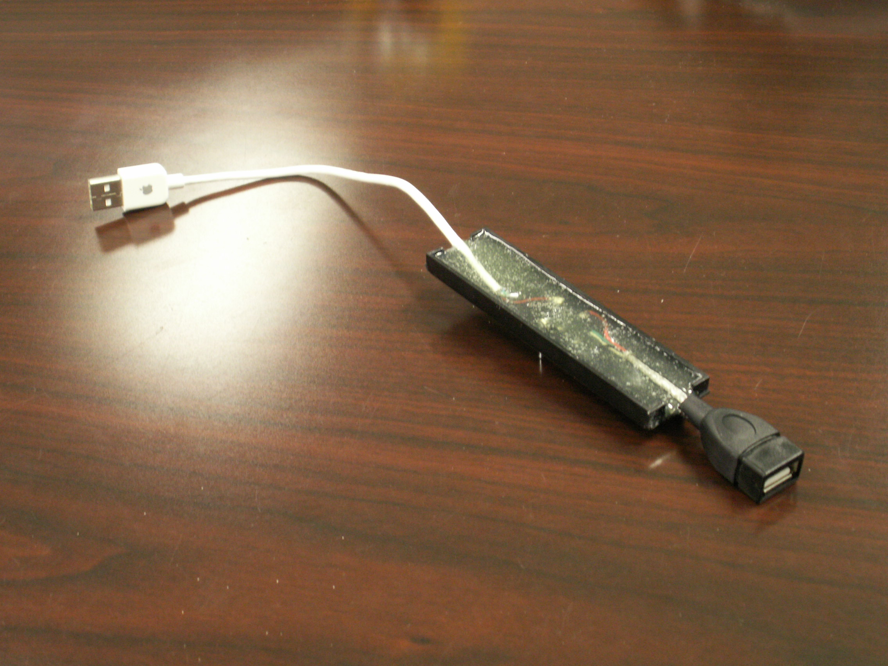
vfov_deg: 28.6
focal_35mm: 51
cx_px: 444
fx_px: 1308
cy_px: 333
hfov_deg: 37.5
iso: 160
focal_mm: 8.43
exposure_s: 1/13
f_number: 3.2
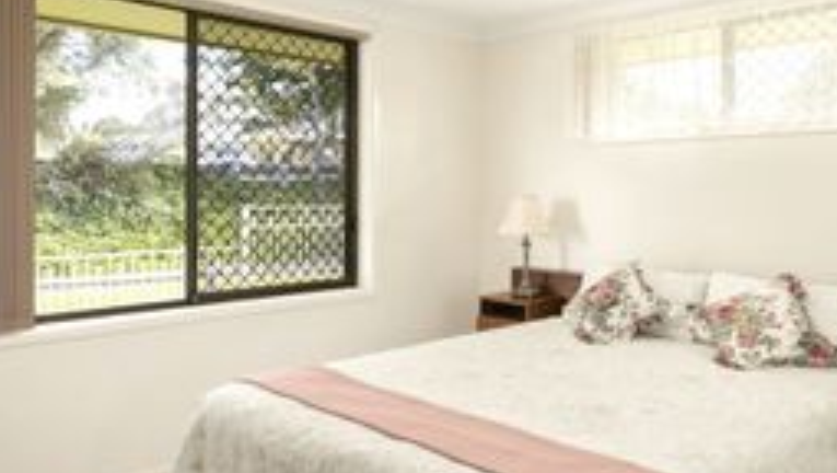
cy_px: 179
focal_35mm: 27
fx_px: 600
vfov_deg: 42.7
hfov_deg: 69.7
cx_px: 453
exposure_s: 1/2
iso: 320
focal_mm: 14
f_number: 11
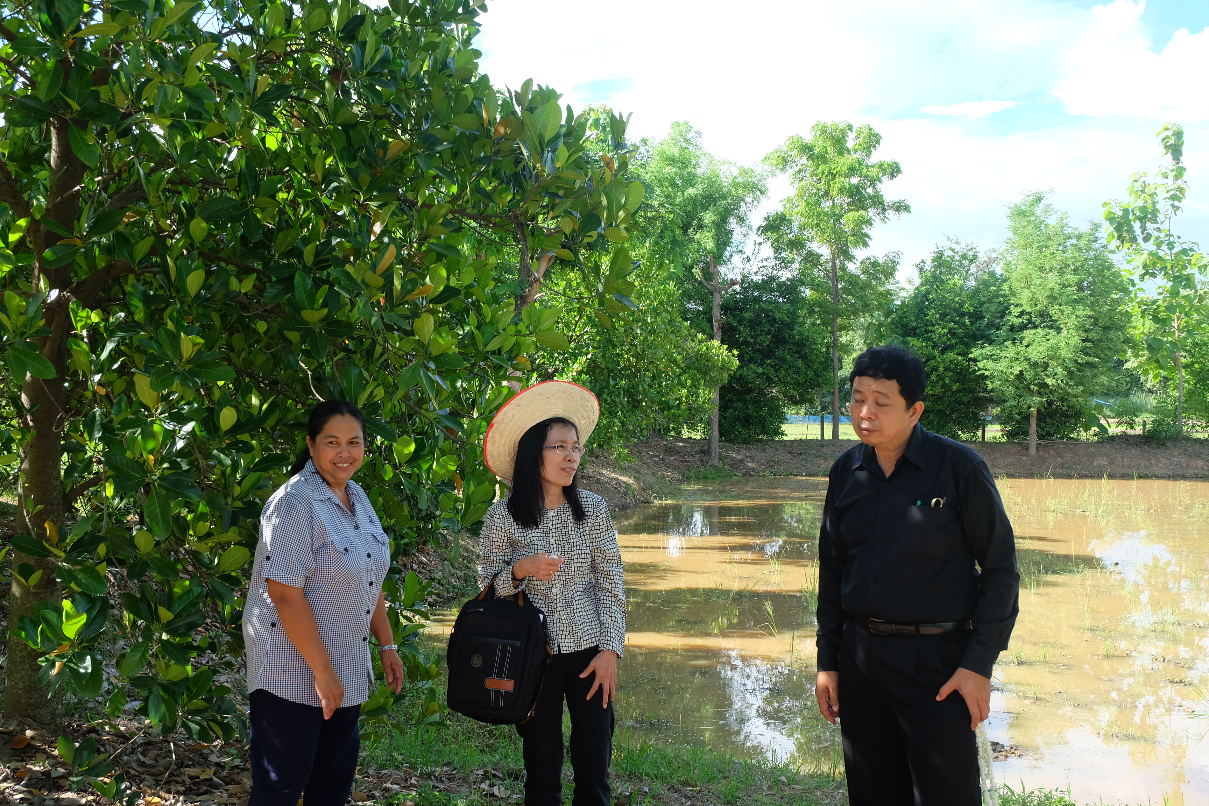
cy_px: 403
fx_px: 1175
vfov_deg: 37.9
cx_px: 604
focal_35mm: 35
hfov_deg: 54.4
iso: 400
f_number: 7.1
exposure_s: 1/150
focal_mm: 23.2
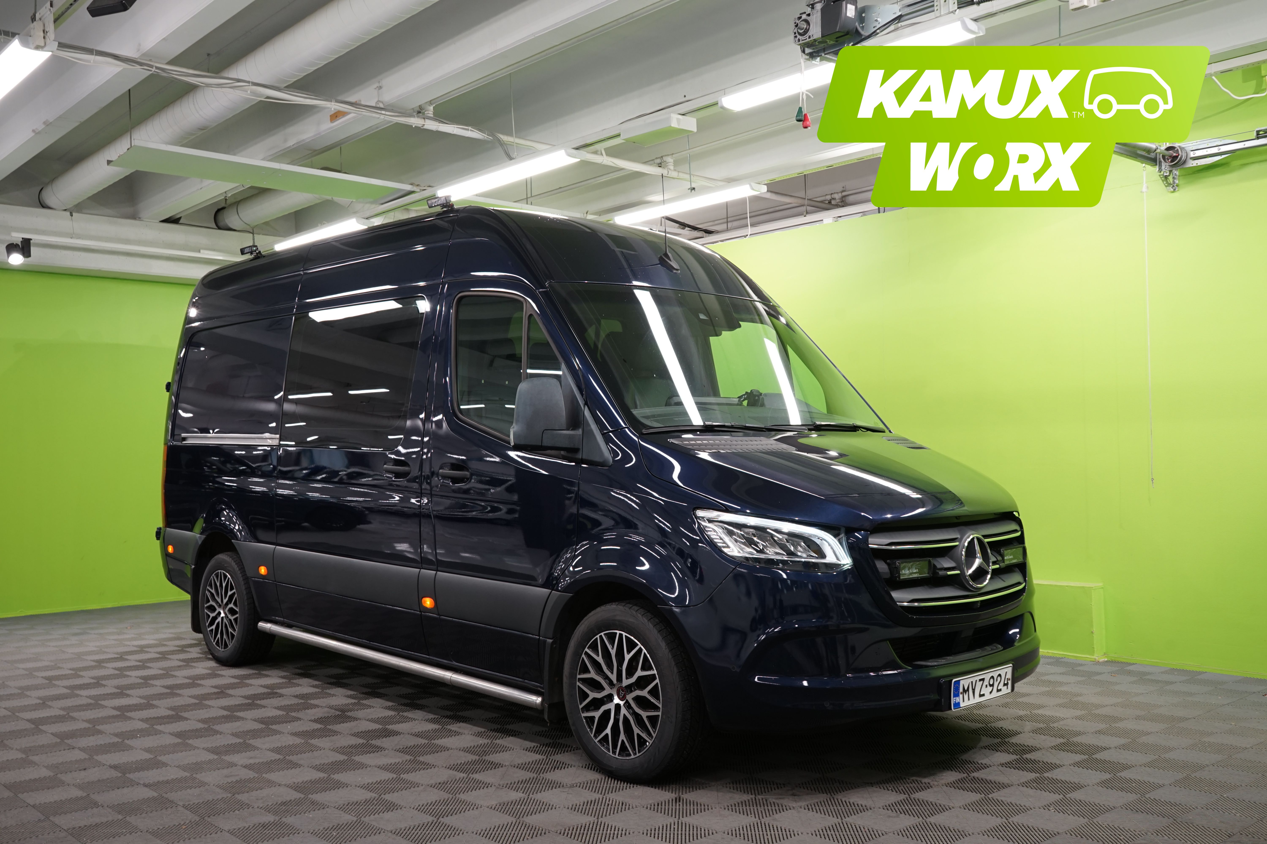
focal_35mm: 32
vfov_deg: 41.1
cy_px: 422
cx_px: 634
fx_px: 1126
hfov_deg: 58.7
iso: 500
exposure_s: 1/15
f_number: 9
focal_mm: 32
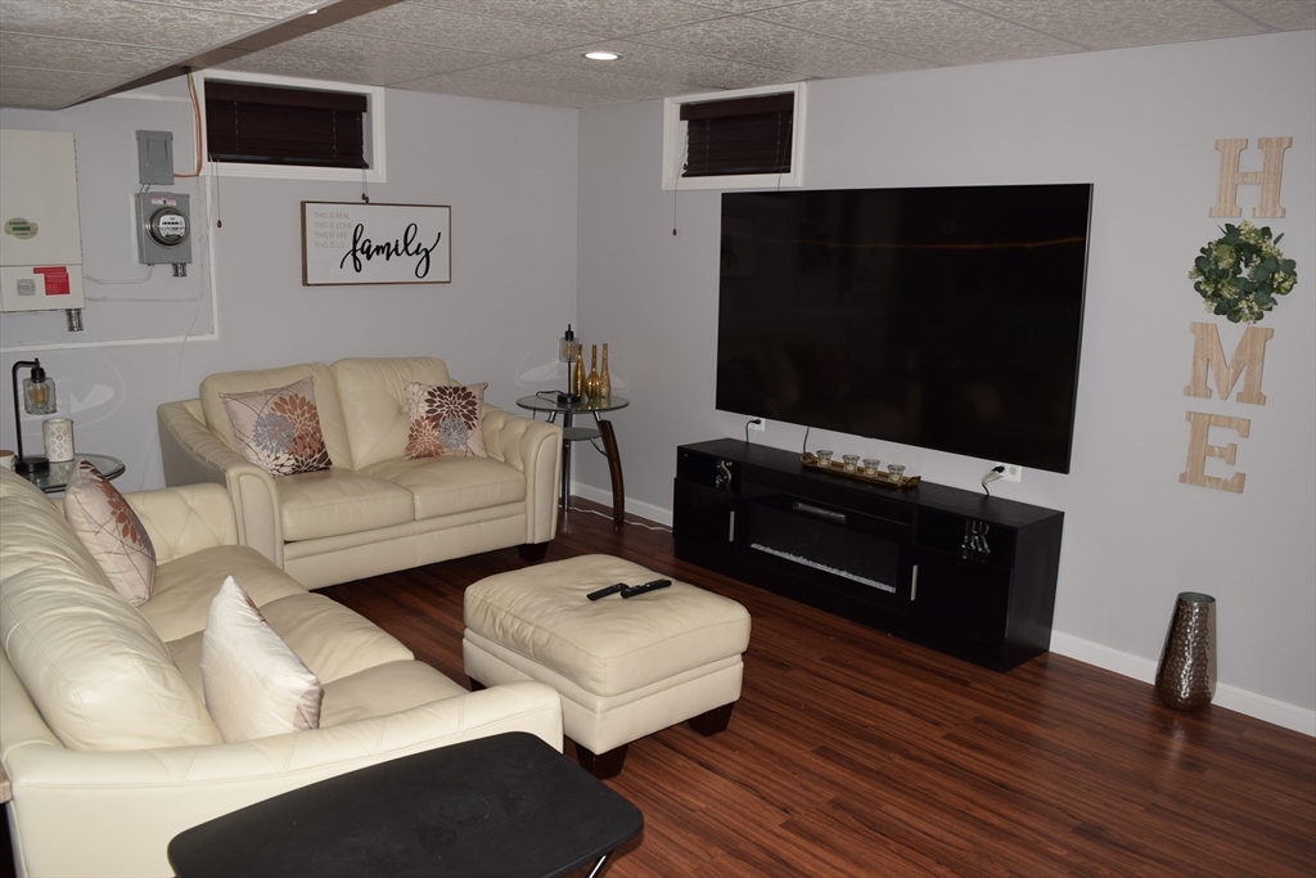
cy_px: 439
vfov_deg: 47.9
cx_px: 658
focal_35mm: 27
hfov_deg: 67.4
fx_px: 987
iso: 100
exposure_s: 1/125
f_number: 6.3
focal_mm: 18
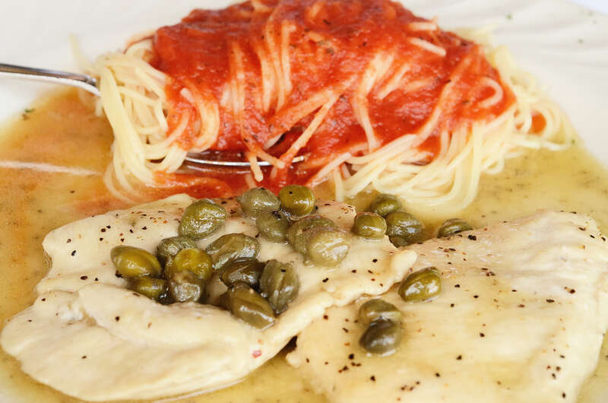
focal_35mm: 90
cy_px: 202
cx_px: 304
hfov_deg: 22.7
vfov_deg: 15.1
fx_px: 1517
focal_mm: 60
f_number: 9
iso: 1250
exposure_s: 1/160
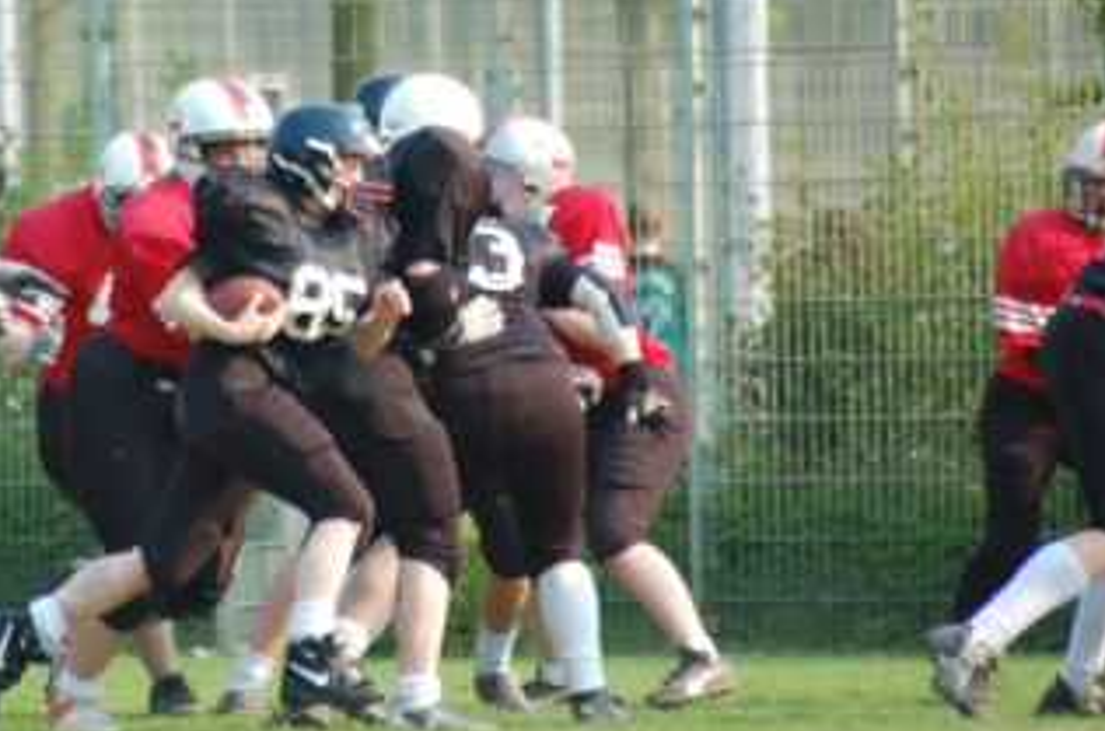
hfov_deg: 3.2
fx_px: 19748
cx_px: 365
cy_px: 287
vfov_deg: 2.1
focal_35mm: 645
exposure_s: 1/500
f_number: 5.6
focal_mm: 300
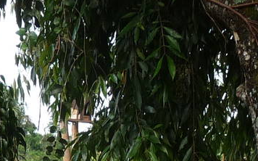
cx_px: 49
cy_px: 387
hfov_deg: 12.9
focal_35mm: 162
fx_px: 1138
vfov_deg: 7.5
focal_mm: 5.6
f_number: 3.6
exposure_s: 1/250
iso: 100
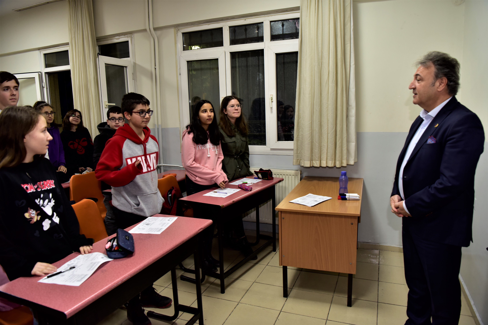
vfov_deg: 53.2
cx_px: 244
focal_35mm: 24
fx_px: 325
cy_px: 162
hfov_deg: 73.7
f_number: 4
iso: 800
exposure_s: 1/100
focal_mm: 24
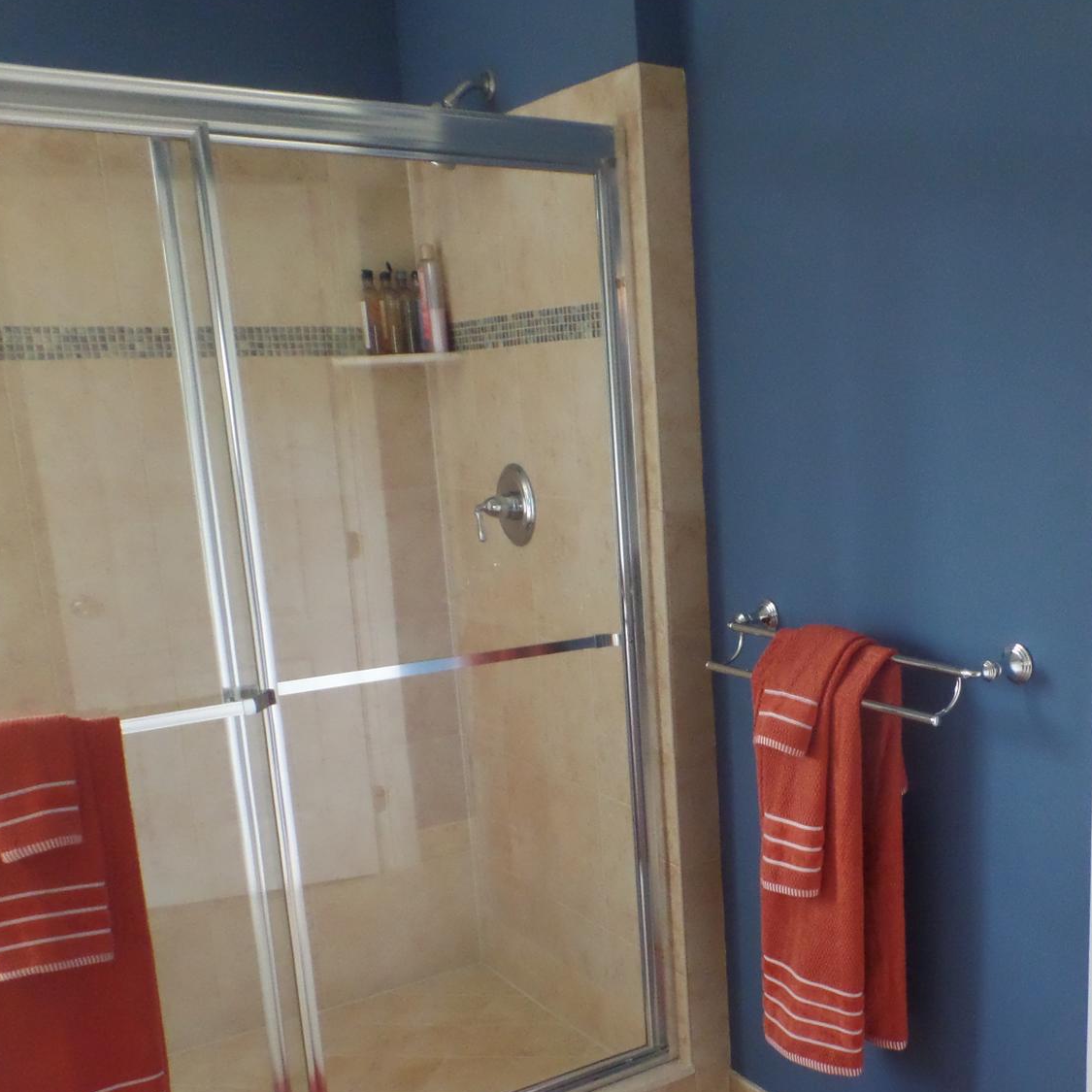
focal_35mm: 37
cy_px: 702
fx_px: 1321
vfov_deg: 44.4
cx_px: 811
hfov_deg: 43.6
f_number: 2.8
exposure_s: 1/20
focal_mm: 4.1
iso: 400
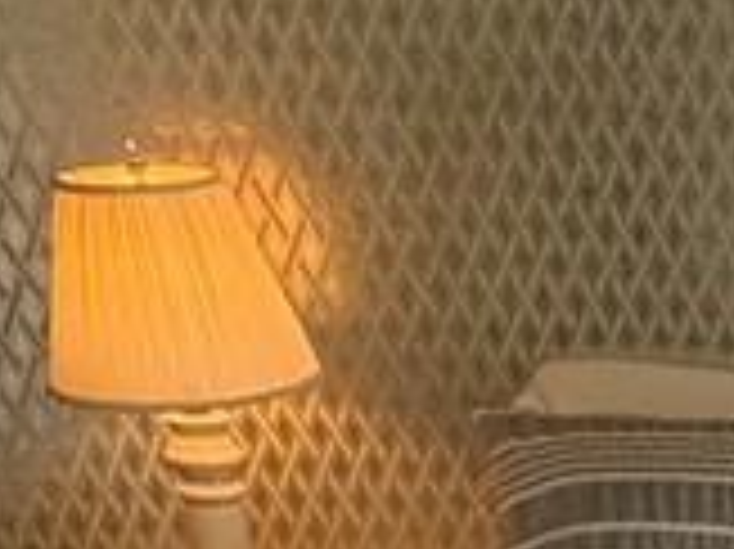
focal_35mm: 88
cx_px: 1049
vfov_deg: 13.1
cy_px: 1278
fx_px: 1865
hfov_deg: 19.8
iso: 320
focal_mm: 2.22
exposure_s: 1/120
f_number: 2.2
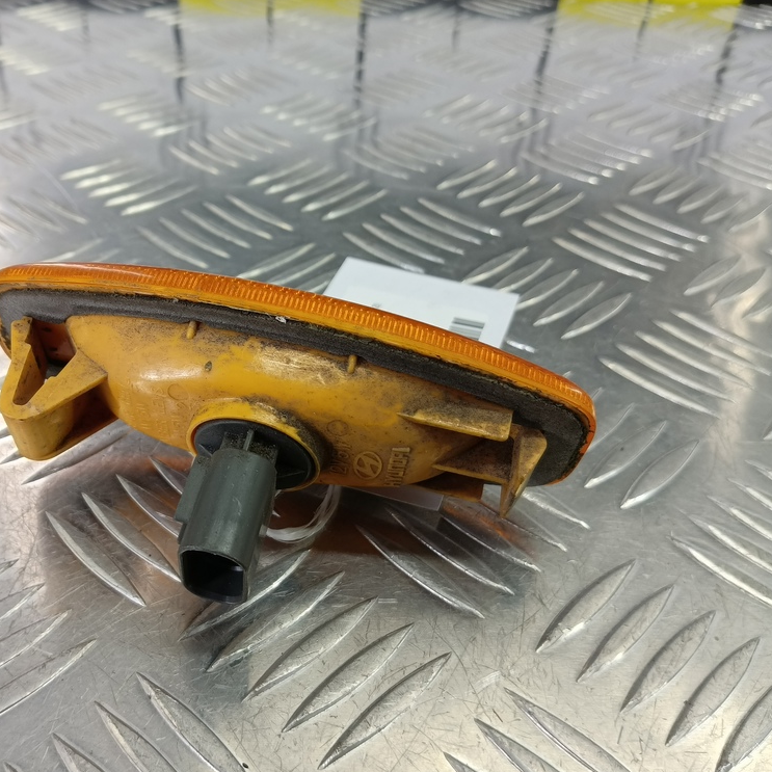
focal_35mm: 28
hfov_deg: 56.4
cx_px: 276
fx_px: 706
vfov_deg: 57.3
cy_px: 393
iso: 137
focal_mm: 4.11
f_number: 1.6
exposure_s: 1/50
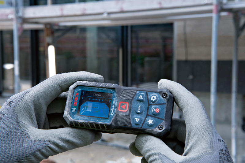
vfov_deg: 23.4
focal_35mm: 58
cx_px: 122
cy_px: 82
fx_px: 395
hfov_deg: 34.5
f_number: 16
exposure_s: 1/125
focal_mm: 58
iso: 1600
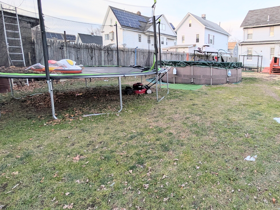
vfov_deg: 67.9
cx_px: 212
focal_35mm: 19
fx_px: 154
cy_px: 81
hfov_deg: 77.8
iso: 54
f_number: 1.7
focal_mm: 2.02
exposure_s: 1/361
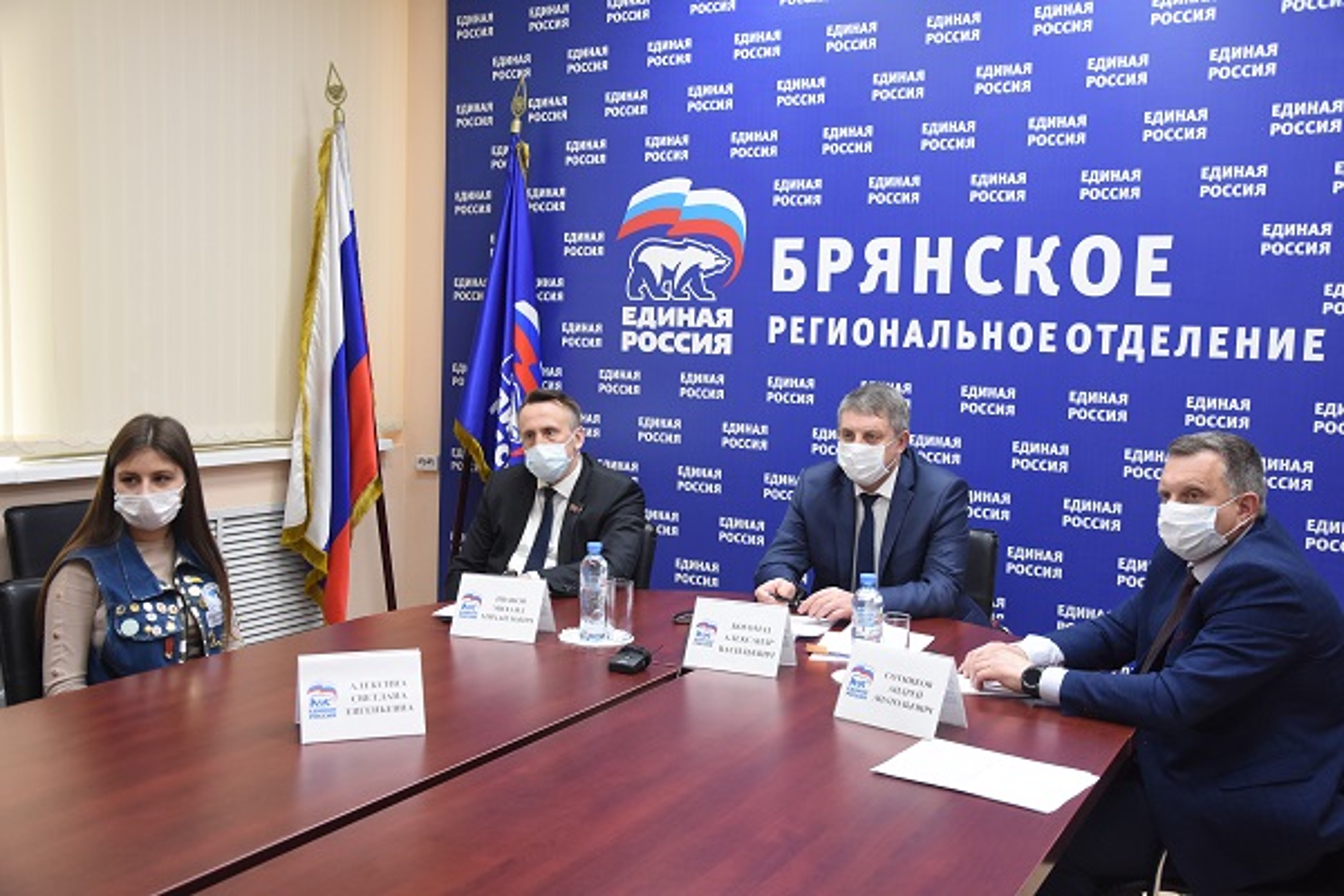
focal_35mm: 36
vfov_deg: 36.9
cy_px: 448
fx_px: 1344
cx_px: 672
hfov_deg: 53.1
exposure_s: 1/125
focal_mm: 24
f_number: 4.5
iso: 1250
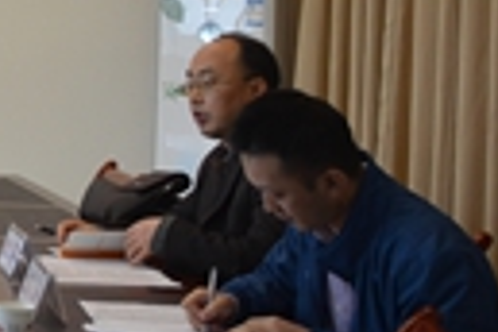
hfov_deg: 14.4
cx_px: -444
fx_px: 1687
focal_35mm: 122
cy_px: -6
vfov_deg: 11.1
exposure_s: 1/60
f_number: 4
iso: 560
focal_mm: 21
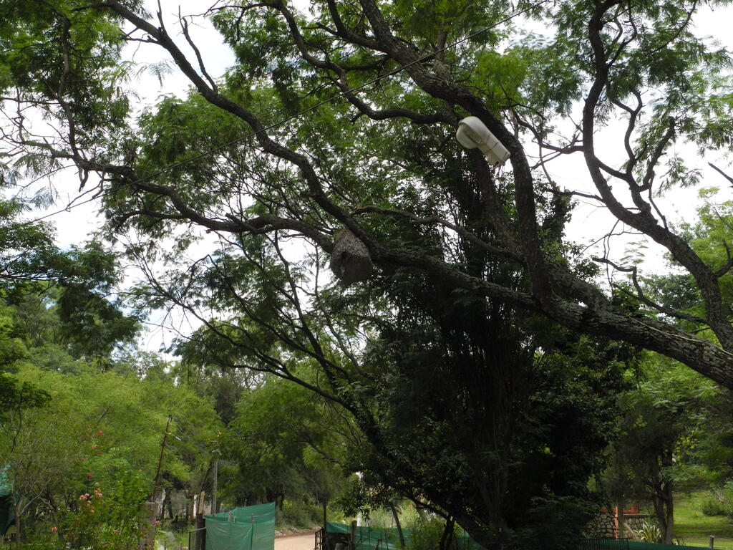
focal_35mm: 45
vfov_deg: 32.2
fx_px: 953
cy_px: 275
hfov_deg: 42.1
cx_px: 366
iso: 400
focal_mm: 9.7
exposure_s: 1/1000
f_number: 5
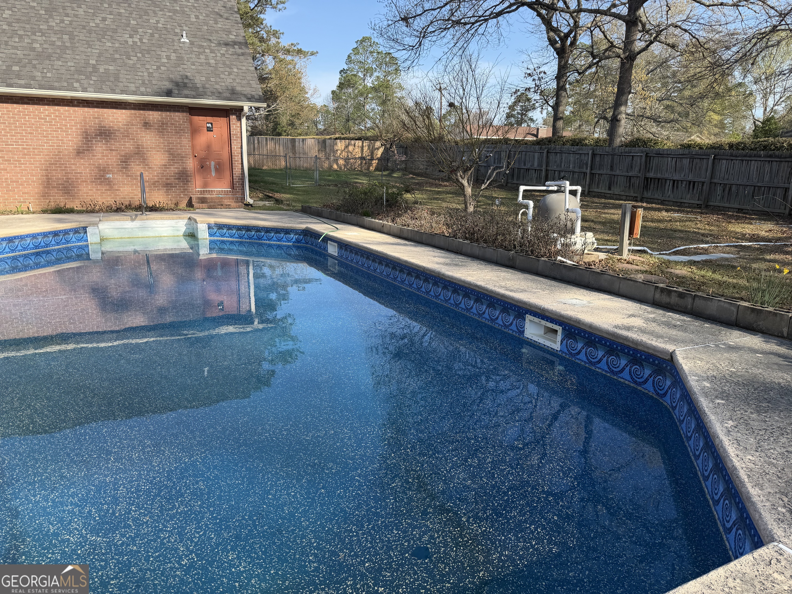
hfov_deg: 71.6
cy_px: 297
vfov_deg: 56.8
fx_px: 549
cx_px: 396
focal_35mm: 24
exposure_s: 1/1727
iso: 80
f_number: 1.78
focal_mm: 6.76
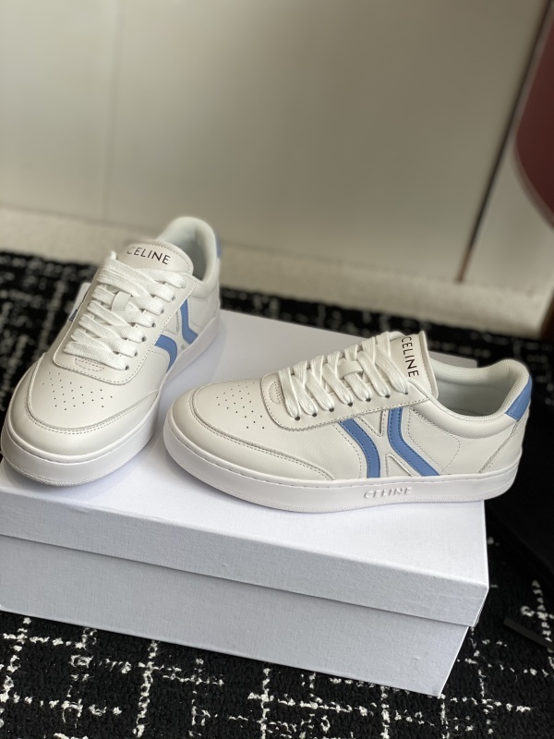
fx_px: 1110
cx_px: 277
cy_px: 370
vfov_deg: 36.8
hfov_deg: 28.0
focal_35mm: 52
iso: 20
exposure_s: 1/280
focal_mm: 6
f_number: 2
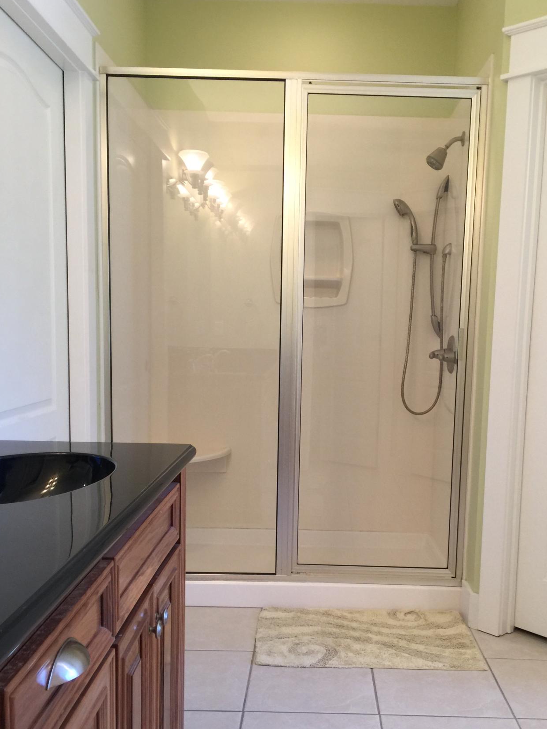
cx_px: 323
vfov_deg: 52.4
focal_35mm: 35
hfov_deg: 40.6
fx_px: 737
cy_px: 422
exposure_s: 1/15
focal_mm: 4.15
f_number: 2.2
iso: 40
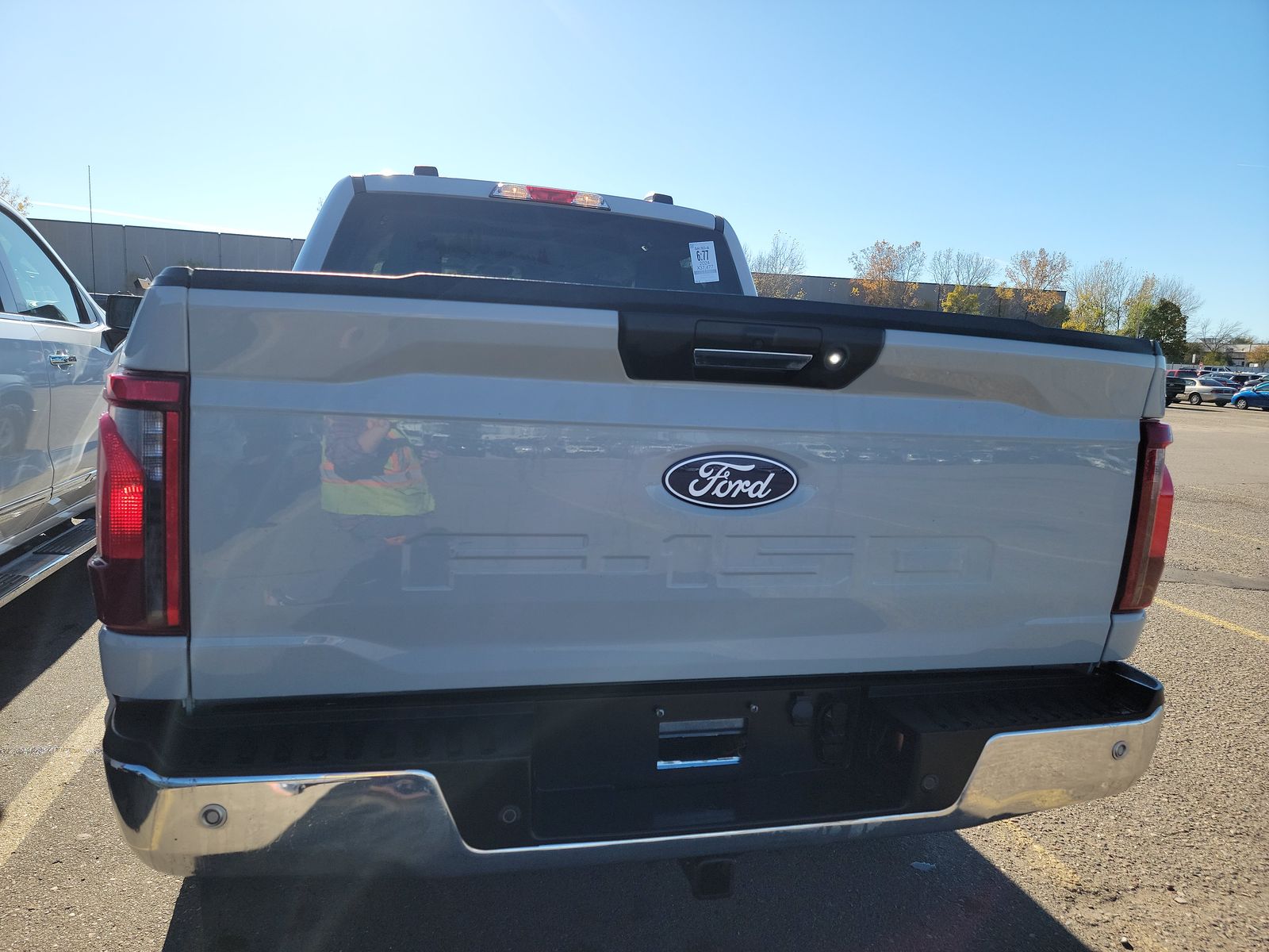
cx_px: 634
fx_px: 880
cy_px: 476
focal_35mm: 24
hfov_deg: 71.6
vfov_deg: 56.8
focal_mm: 6.7
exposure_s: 1/644
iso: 50
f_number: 1.8
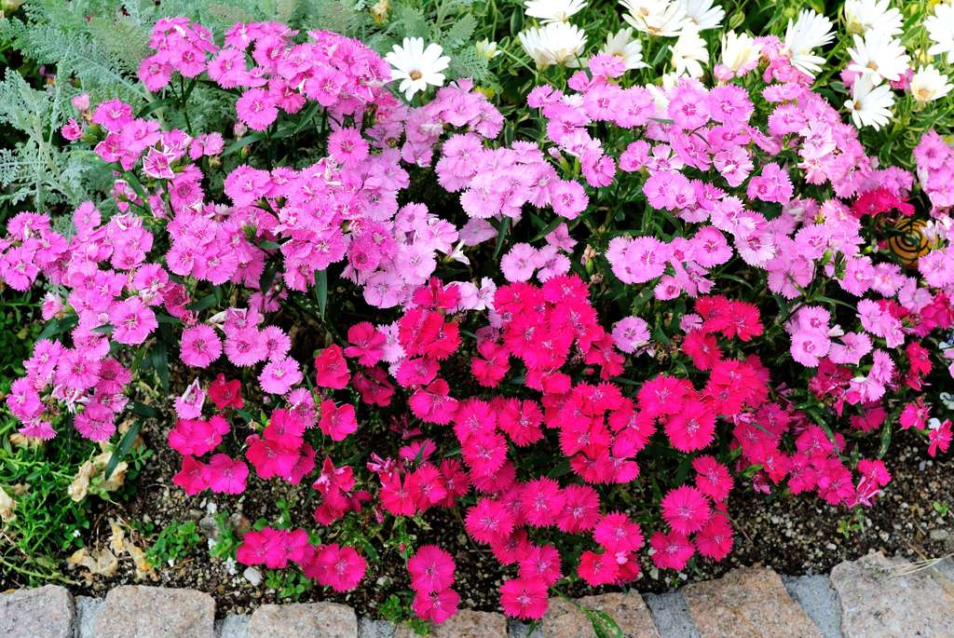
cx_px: 477
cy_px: 319
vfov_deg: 22.7
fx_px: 1592
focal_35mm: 60
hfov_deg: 33.4
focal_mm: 40
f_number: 8
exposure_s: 1/100
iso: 100
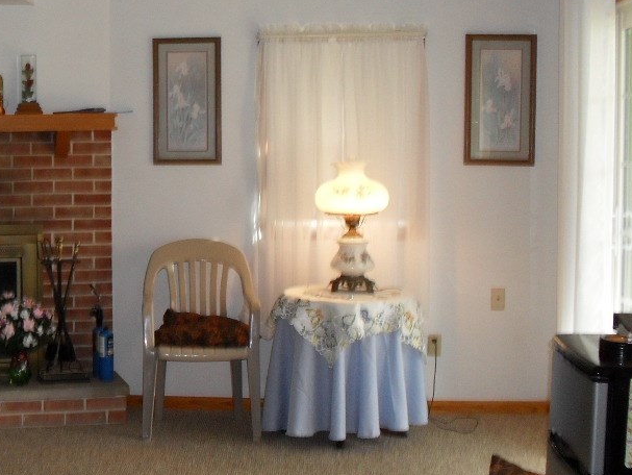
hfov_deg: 31.8
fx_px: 1078
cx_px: 121
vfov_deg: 24.8
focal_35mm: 59
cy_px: 228
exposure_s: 1/45
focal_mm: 6.3
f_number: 3.2
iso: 200
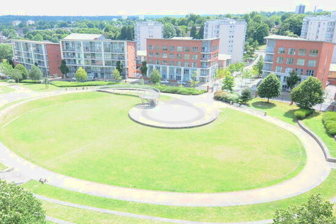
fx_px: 252
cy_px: 115
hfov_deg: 67.1
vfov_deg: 47.9
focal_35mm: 27
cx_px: 146
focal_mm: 14
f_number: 5.6
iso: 1600
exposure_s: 1/2000
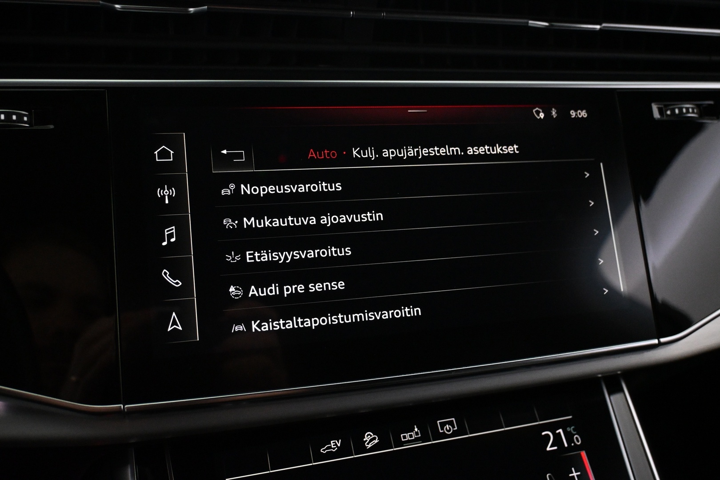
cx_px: 360
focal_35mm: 32
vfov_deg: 40.8
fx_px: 645
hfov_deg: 58.3
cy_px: 240
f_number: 4
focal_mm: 21.5
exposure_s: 1/100
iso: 4000
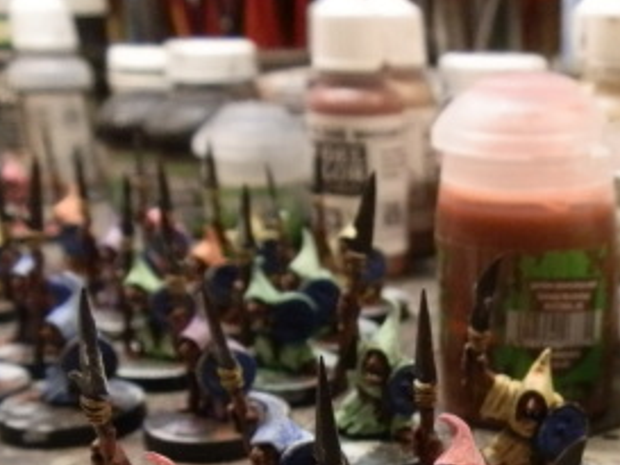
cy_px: 433
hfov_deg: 33.4
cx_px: 538
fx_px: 986
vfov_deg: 25.6
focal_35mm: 55
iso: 400
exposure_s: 1/100
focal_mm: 5
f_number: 3.1
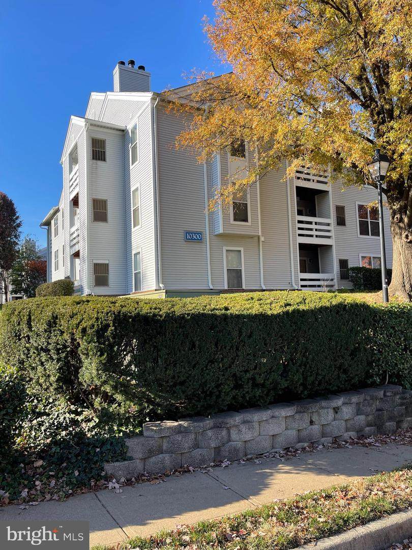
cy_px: 275
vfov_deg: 67.3
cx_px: 206
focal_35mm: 26
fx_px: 413
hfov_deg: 53.1
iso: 32
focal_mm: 5.1
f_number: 1.6
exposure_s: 1/1020
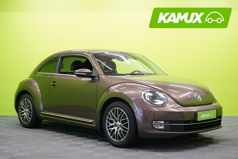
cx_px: 119
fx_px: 364
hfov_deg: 36.2
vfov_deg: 24.6
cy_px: 80
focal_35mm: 55
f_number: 5
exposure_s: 1/20
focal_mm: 55
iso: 400
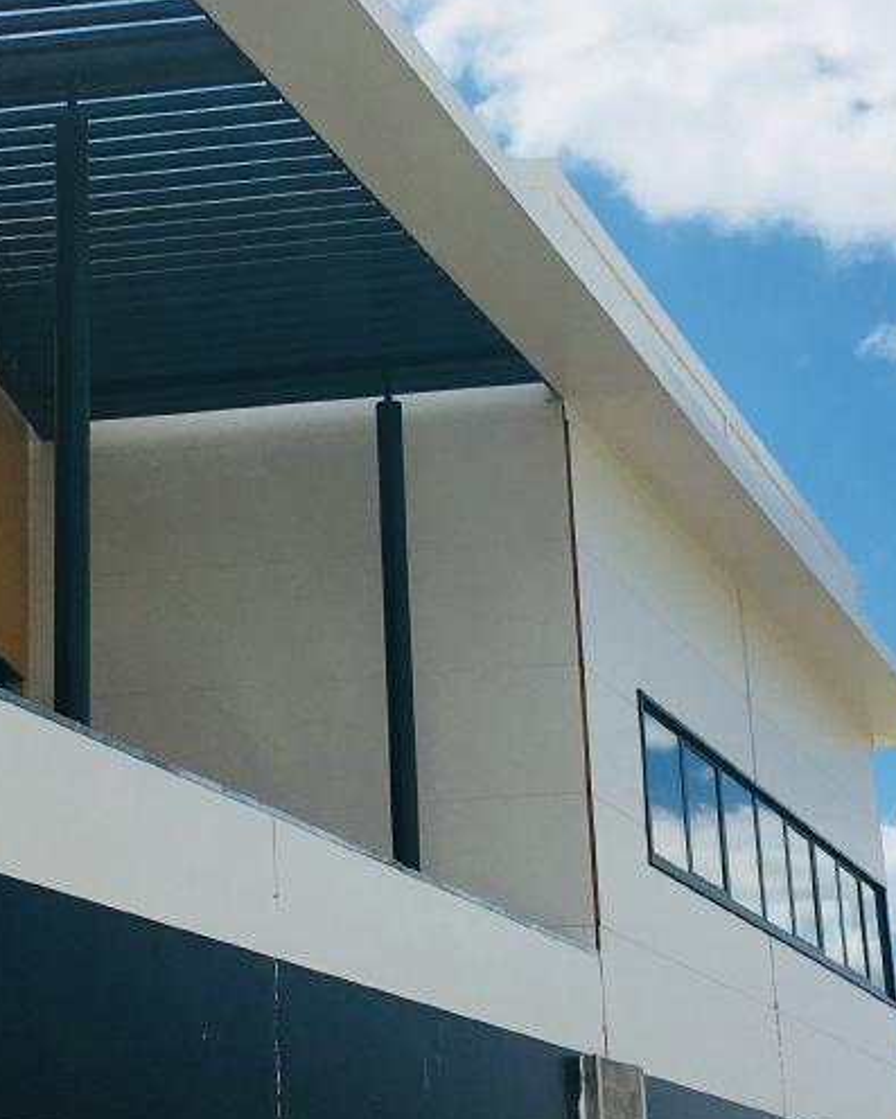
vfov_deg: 26.1
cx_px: 381
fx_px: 2419
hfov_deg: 21.0
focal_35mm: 73
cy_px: 589
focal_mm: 4.15
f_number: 2.2
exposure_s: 1/2849
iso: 25
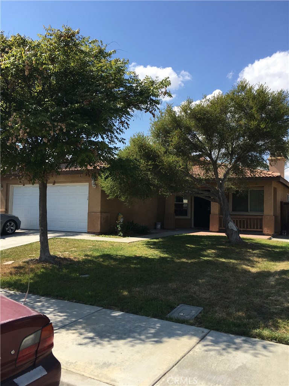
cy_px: 193
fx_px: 323
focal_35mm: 29
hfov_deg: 48.2
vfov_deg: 61.7
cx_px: 144
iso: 25
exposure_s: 1/1425
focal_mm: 4.15
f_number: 2.2
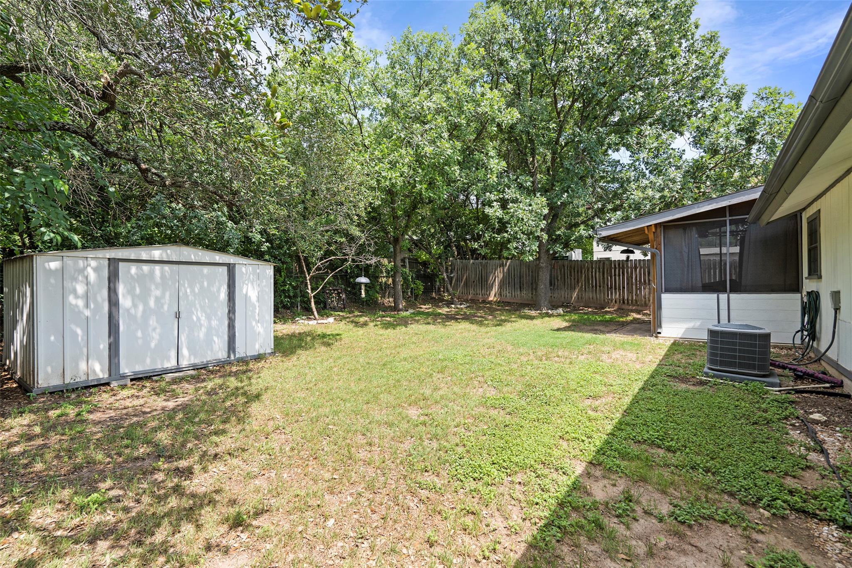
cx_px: 426
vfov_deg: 73.7
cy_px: 284
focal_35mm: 16
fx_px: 379
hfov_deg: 96.7
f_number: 8
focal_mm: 16
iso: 320
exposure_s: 1/200
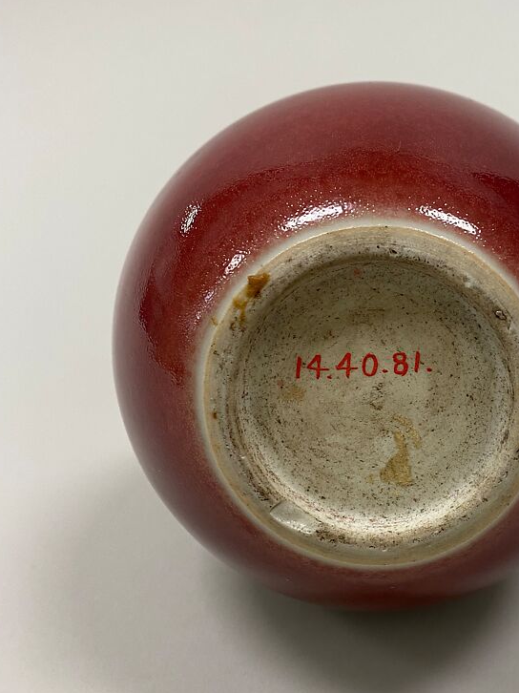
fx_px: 860
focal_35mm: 43
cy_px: 414
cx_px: 371
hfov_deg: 33.1
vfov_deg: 43.7
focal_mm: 4.25
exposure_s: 1/60
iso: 125
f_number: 1.8
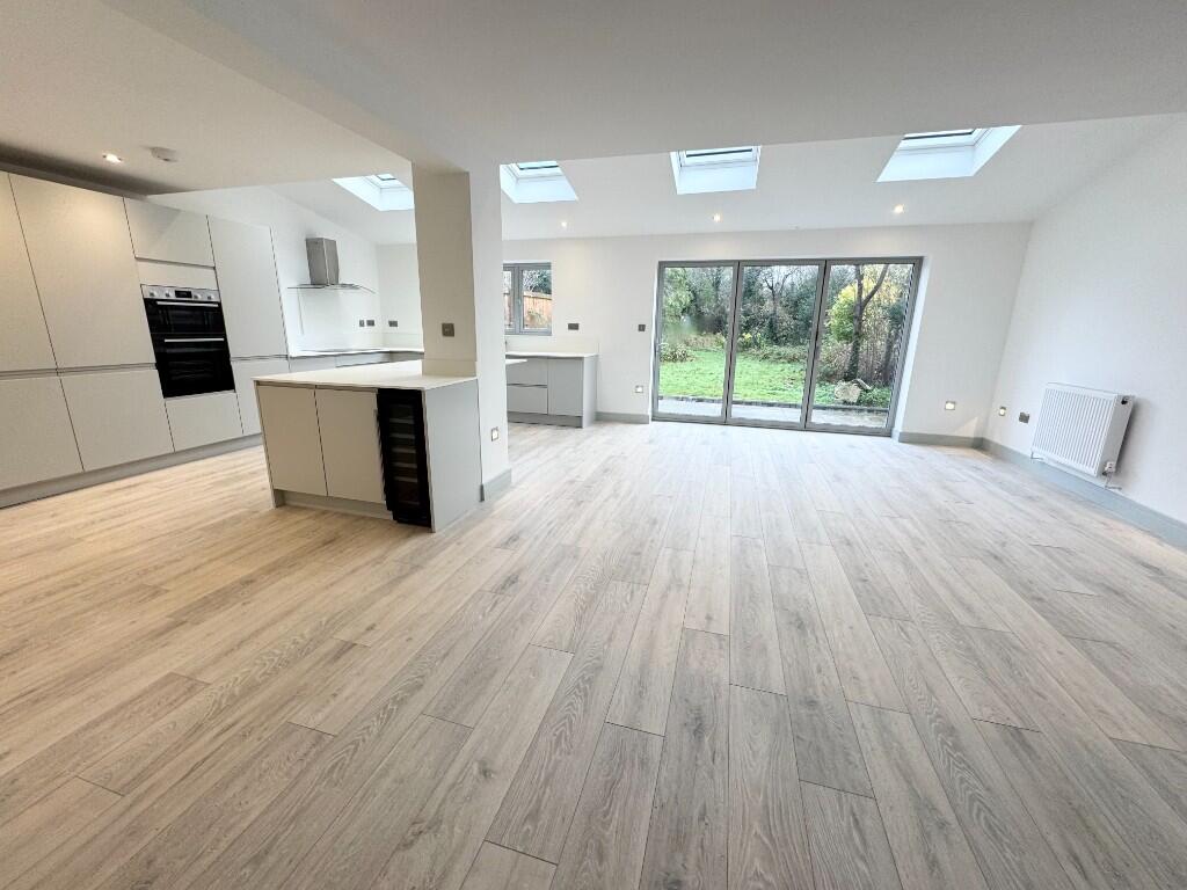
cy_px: 445
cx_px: 594
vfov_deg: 85.7
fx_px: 480
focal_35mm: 14
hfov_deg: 102.1
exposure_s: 1/100
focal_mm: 2.22
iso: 64
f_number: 2.2
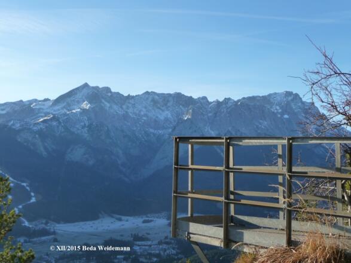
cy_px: 132
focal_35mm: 48
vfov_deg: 30.3
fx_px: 487
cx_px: 176
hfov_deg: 39.7
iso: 160
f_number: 4.2
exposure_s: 1/400
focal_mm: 8
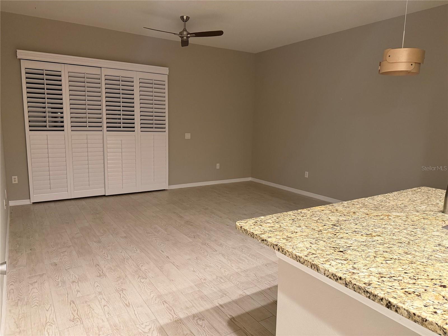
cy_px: 168
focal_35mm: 24
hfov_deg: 71.6
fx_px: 311
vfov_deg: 56.8
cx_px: 224
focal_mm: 6.76
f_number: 1.78
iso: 640
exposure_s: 1/60
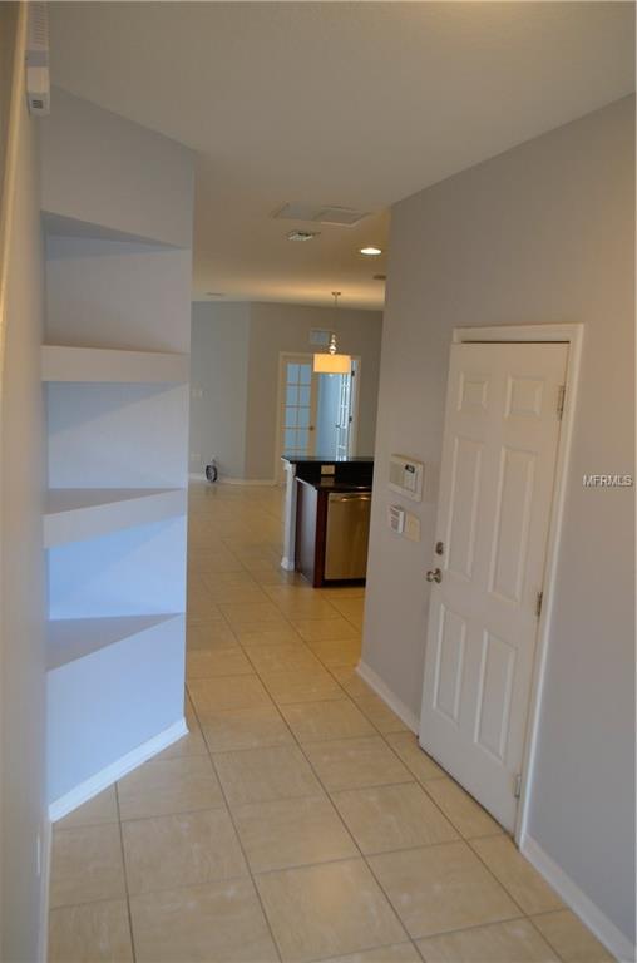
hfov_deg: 47.7
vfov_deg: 67.5
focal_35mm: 27
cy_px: 482
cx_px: 318
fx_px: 720
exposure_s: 1/80
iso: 400
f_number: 4.5
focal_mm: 18
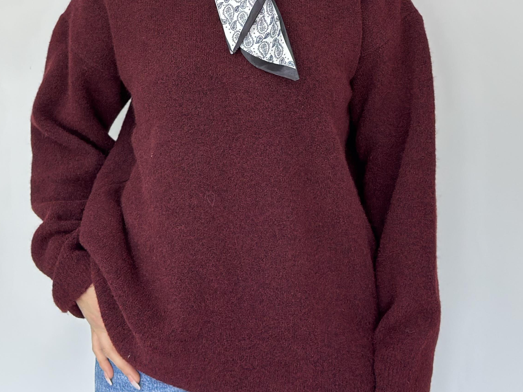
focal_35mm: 85
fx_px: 1284
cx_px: 249
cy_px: -7
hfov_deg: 23.0
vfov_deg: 17.0
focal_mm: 6.86
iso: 125
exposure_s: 1/100
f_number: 1.78
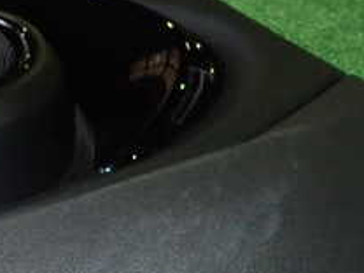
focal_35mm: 72
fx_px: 757
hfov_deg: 26.6
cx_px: 80
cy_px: 273
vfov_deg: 19.8
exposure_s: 1/30
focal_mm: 4.5
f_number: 5.6
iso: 800
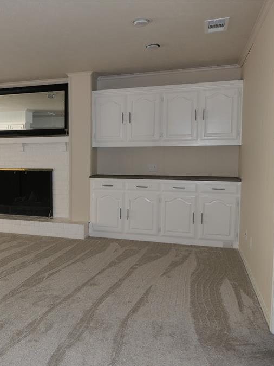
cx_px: 22
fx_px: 370
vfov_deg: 52.6
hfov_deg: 37.7
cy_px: 184
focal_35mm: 35
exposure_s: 1/60
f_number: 1.4
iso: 250
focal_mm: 8.8
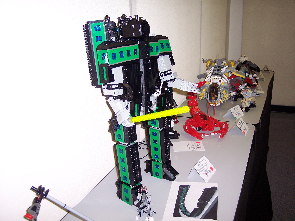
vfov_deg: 36.8
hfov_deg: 47.9
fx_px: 332
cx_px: 148
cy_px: 110
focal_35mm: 39
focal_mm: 8
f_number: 2.8
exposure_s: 1/60
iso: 100
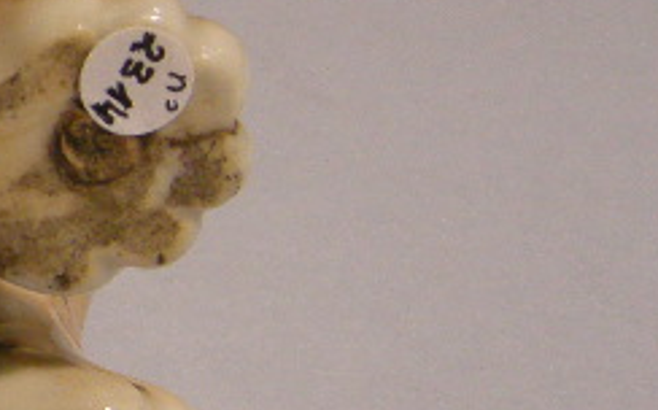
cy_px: 67
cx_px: -383
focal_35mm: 156
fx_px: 2795
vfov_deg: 8.4
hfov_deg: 12.6
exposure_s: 1/68.5
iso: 161
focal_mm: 7.5
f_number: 2.7
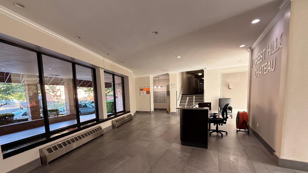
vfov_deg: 66.2
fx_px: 131
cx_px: 152
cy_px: 107
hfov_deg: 99.4
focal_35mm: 16
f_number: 2.2
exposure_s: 1/120
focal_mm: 2.22
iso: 250
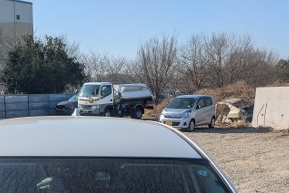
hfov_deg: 36.3
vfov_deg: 24.5
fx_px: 434
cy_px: 168
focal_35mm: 54
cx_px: 86
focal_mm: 5.43
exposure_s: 1/2632
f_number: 1.89
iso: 53
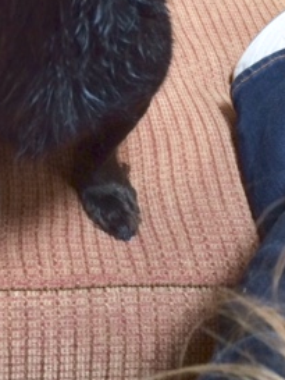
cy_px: 38
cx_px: -1
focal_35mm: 68
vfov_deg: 27.5
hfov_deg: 20.9
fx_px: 746
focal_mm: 4.15
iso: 50
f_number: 2.2
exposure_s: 1/30
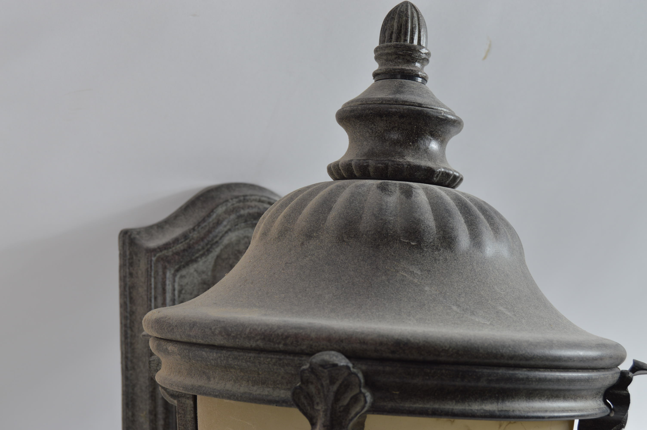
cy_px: 215
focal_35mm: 63
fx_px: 1131
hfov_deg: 31.9
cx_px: 324
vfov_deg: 21.5
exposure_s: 1/80
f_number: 8
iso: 100
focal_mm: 42
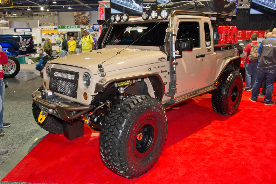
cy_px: 92
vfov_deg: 47.9
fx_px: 207
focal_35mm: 27
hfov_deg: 67.4
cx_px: 138
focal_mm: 27
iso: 2000
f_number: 7.1
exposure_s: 1/60
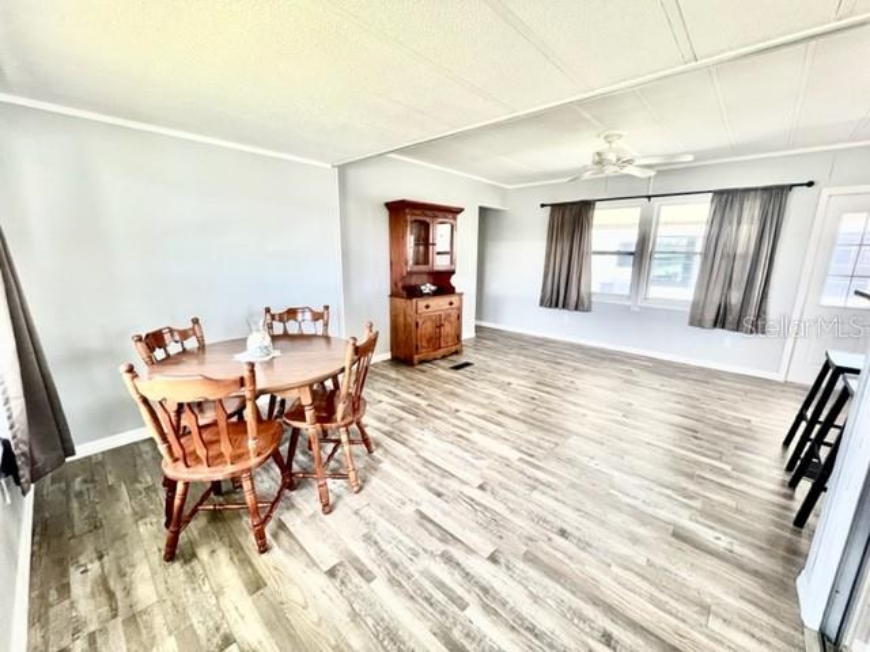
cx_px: 435
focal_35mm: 13
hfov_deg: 106.2
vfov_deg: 89.9
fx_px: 327
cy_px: 326
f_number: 1.8
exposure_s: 1/121
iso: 250
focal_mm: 1.57
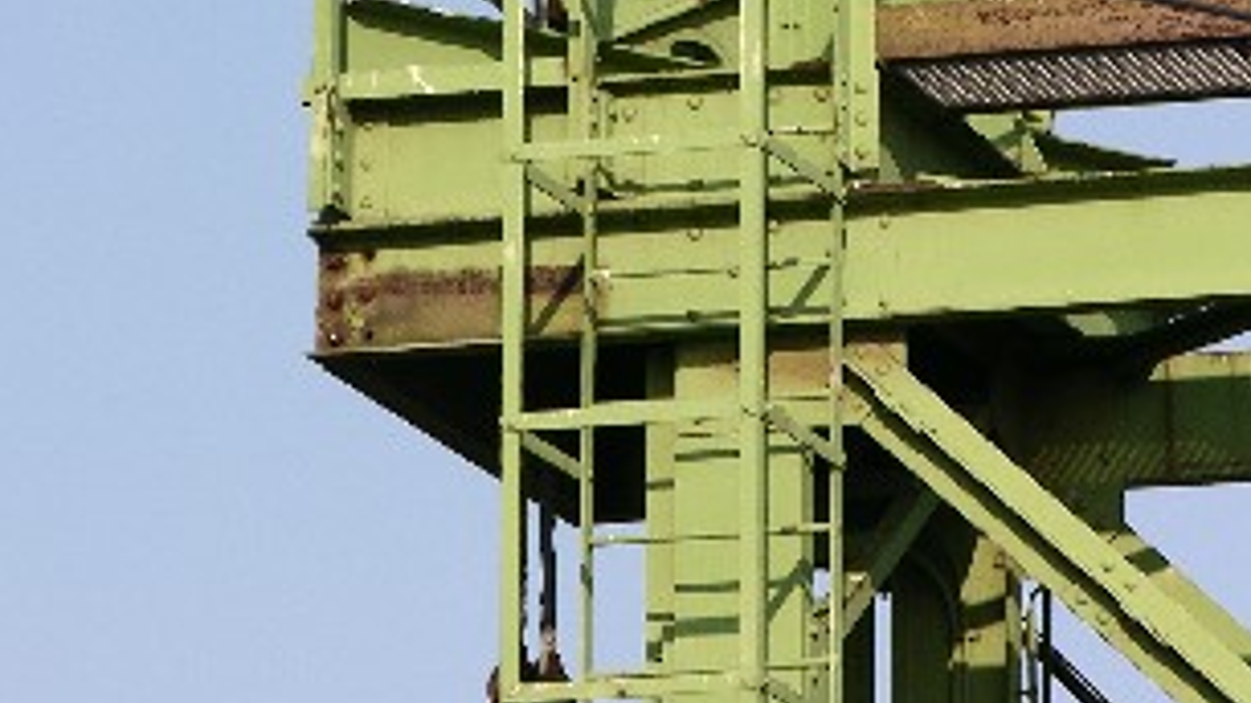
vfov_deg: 2.1
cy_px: -20
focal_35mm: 565
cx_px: 795
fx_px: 18739
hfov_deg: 3.8
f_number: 6.6
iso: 50
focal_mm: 67.7
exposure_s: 1/170
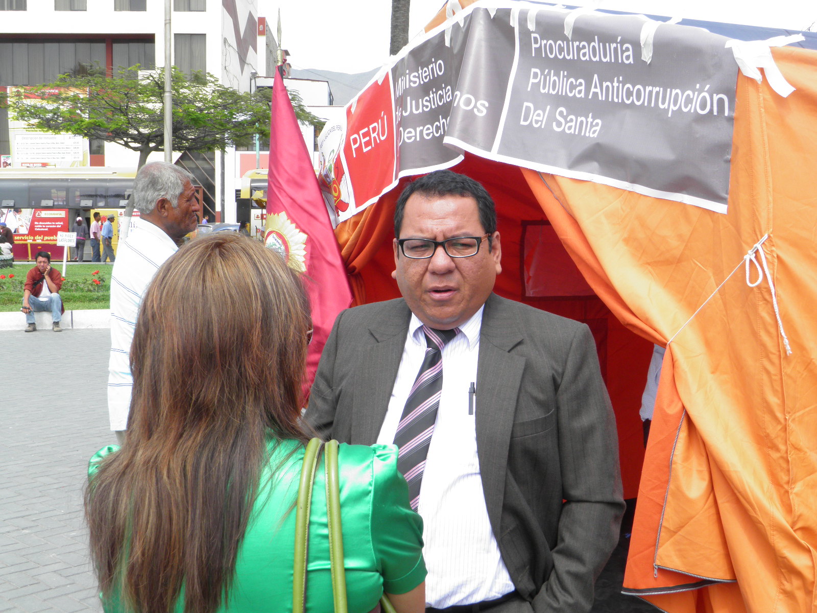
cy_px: 306
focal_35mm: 44
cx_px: 408
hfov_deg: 42.9
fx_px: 1038
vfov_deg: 32.9
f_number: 6
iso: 50
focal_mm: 7.9
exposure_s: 1/125
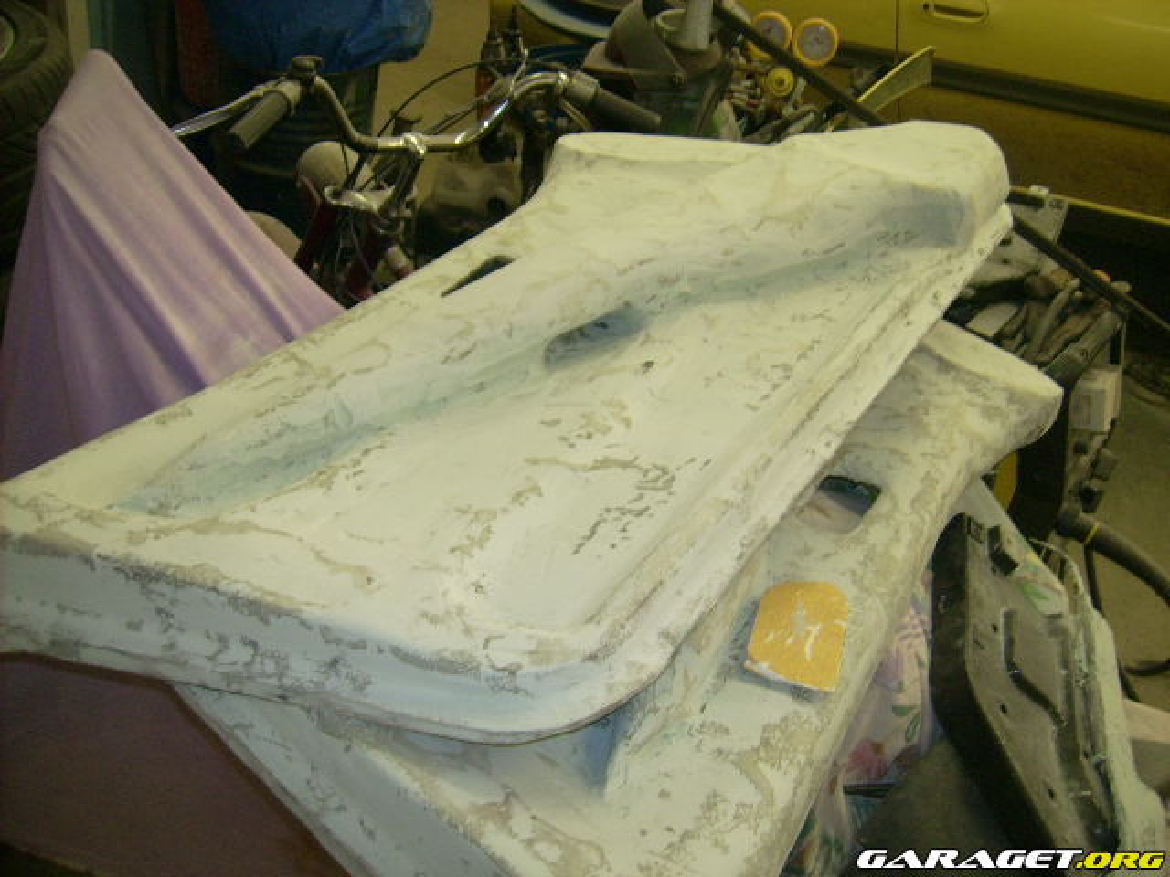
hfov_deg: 52.6
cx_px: 585
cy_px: 438
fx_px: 1183
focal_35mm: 35
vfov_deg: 40.7
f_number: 2.8
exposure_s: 1/60
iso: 100
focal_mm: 5.95
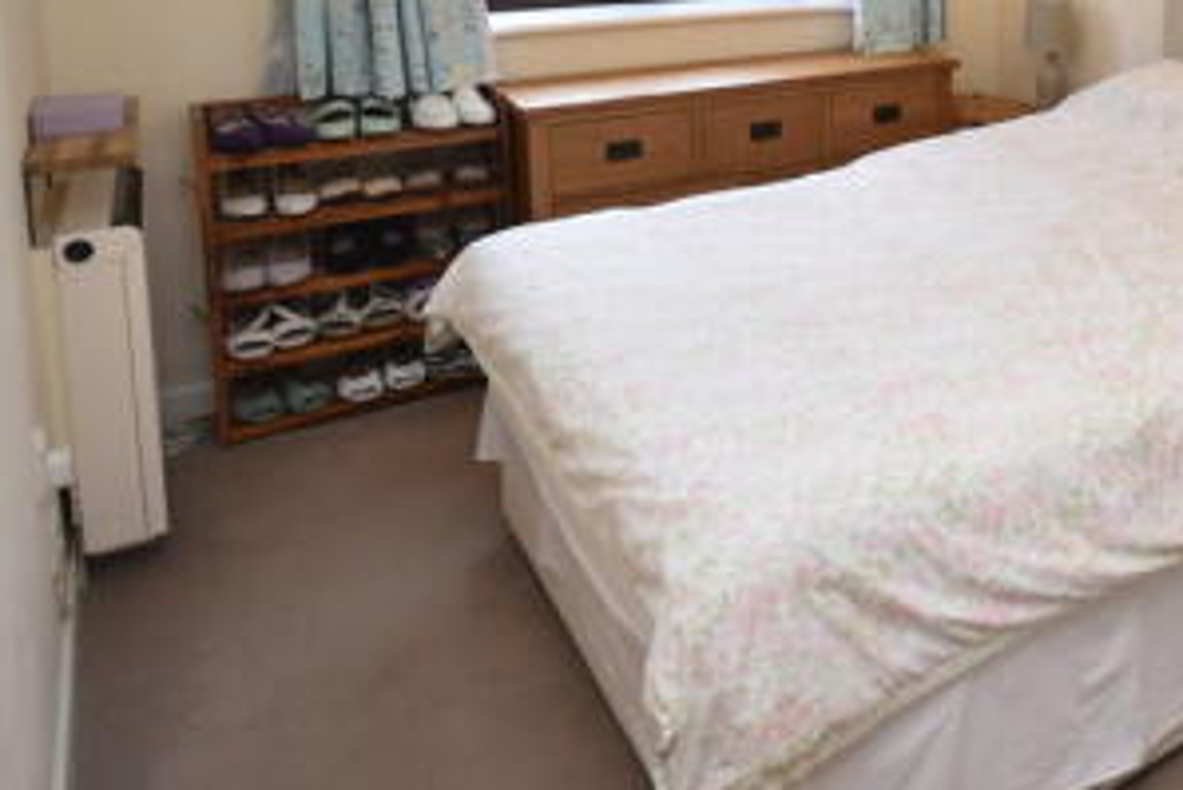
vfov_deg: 36.2
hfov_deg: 49.8
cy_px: 10
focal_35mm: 33
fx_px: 1085
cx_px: 1098
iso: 800
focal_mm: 10
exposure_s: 1/160
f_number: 4.5
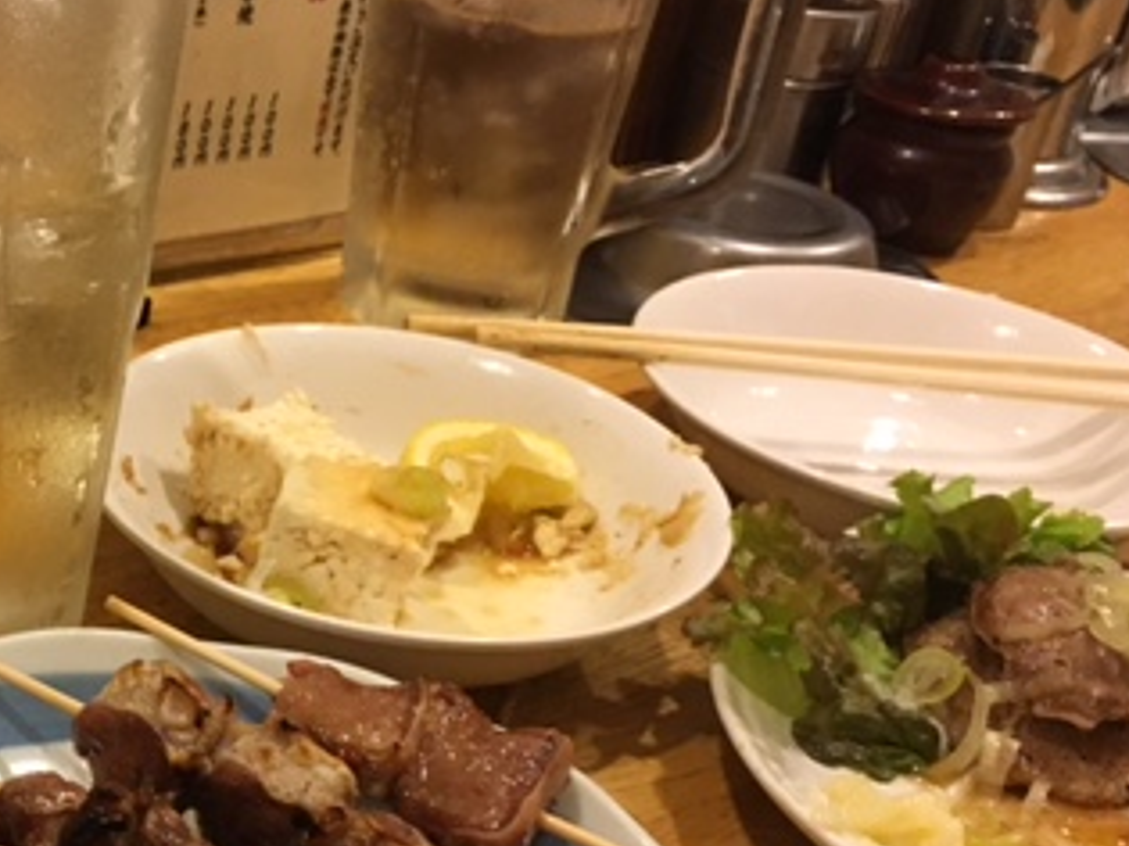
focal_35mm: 59
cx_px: 57
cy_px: 617
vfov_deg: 24.6
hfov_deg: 30.8
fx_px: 1924
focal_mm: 4.15
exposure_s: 1/30
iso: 160
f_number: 2.2
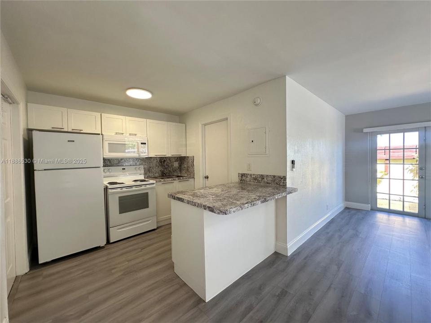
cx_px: 216
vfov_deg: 85.7
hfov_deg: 102.1
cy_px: 162
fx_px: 174
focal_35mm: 14
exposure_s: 1/99
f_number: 2.2
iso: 100
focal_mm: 2.22
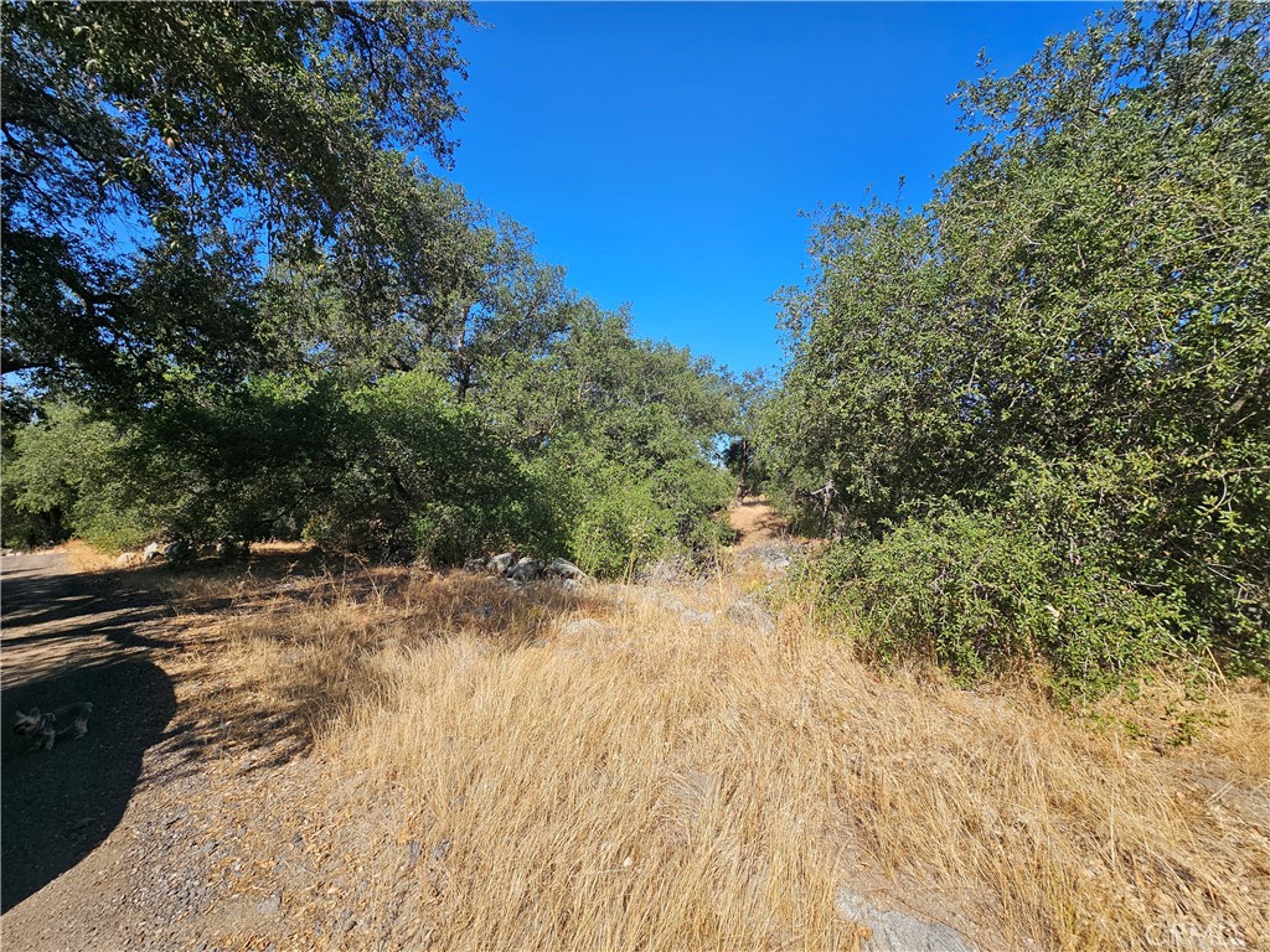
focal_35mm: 13
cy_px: 476
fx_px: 477
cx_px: 635
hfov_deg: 106.2
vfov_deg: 89.9
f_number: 2.2
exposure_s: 1/1704
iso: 50
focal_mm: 2.2
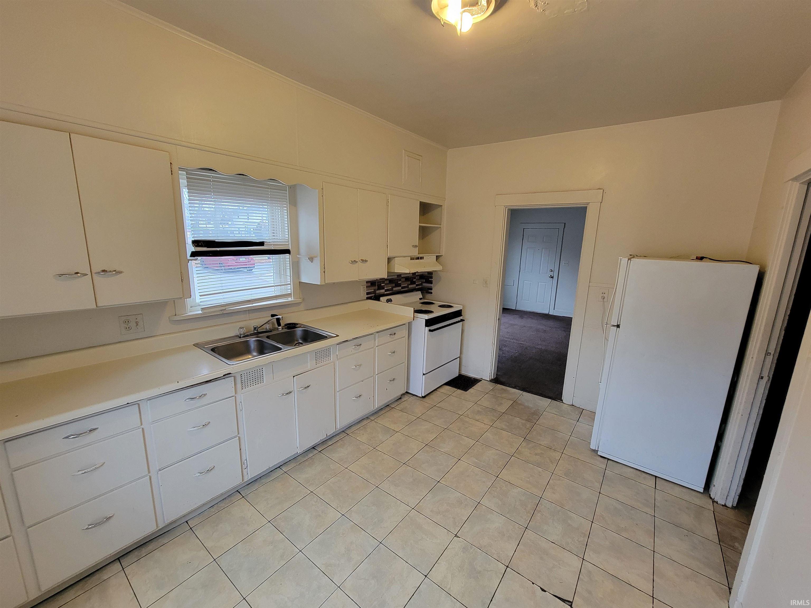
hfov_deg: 106.2
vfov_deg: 89.9
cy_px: 304
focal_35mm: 13
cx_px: 406
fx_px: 305
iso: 320
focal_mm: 2.2
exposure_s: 1/60
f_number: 2.2
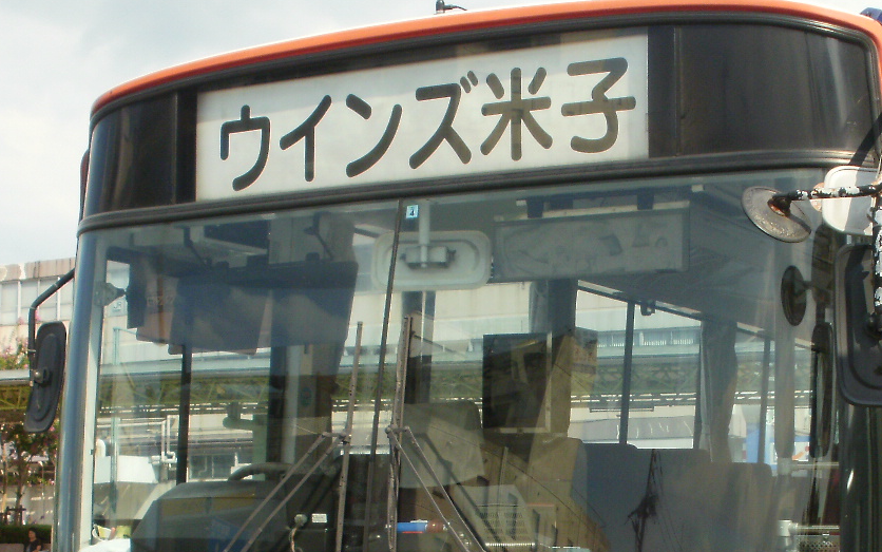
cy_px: 541
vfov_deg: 17.5
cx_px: 609
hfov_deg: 28.0
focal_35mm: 73
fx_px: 1755
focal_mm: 6.3
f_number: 5.6
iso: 100
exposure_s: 1/320
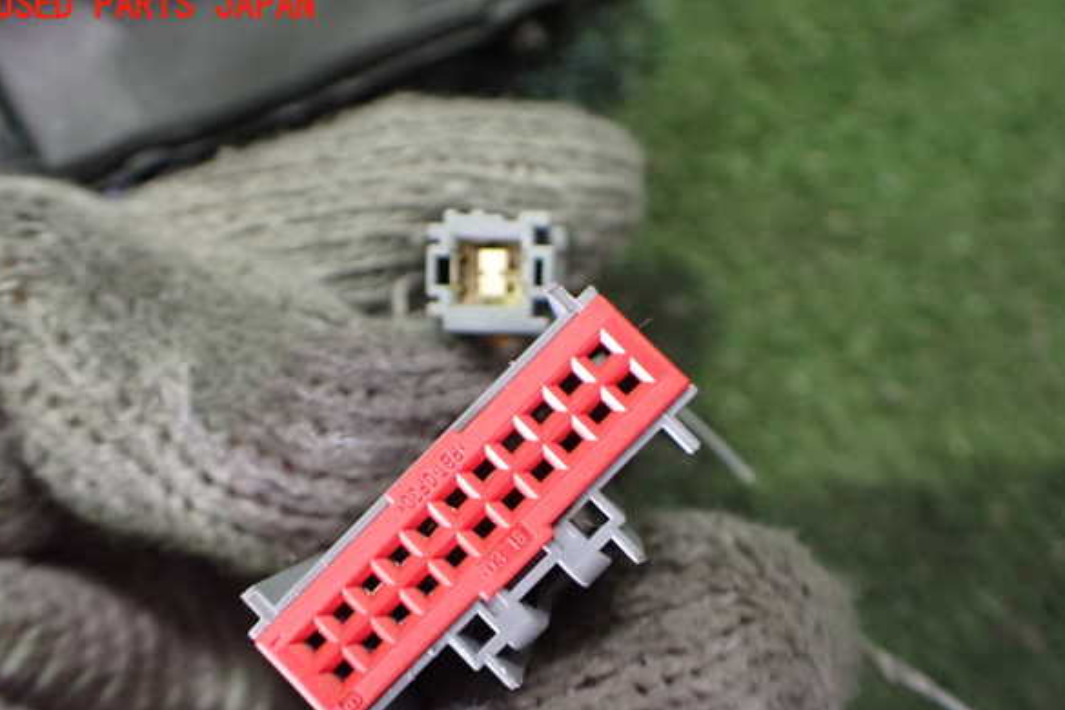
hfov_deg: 58.7
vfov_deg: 41.1
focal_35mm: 32
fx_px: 947
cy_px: 393
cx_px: 530
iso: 800
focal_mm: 5.4
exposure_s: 1/40
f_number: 2.3
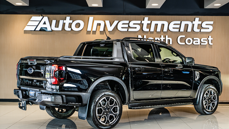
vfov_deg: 21.4
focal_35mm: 56
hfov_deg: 37.2
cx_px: 114
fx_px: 340
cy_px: 68
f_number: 4
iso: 400
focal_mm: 53
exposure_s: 1/125
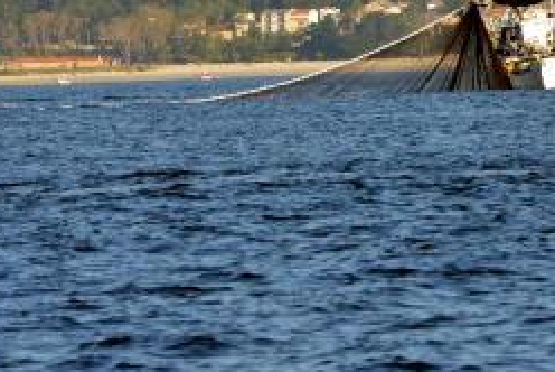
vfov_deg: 2.1
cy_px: -83
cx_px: 649
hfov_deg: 3.2
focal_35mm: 644
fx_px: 9940
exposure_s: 1/200
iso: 160
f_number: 10
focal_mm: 200
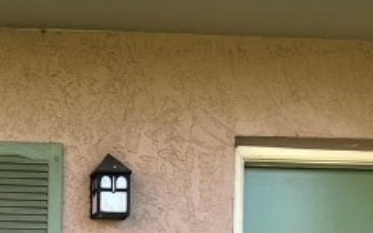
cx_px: -25
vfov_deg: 10.6
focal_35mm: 120
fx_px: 1220
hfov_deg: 16.9
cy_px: 325
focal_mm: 5.7
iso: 50
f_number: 1.5
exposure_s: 1/301
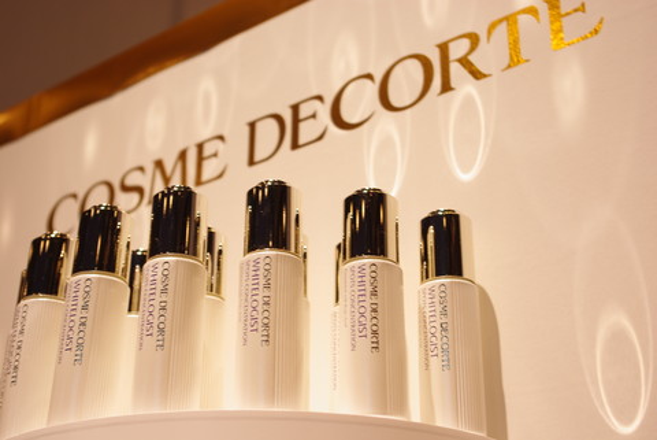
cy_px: 220
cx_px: 328
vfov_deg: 23.8
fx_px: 1041
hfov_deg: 35.0
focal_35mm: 57
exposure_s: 1/8
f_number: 5.6
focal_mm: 37.5
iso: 100
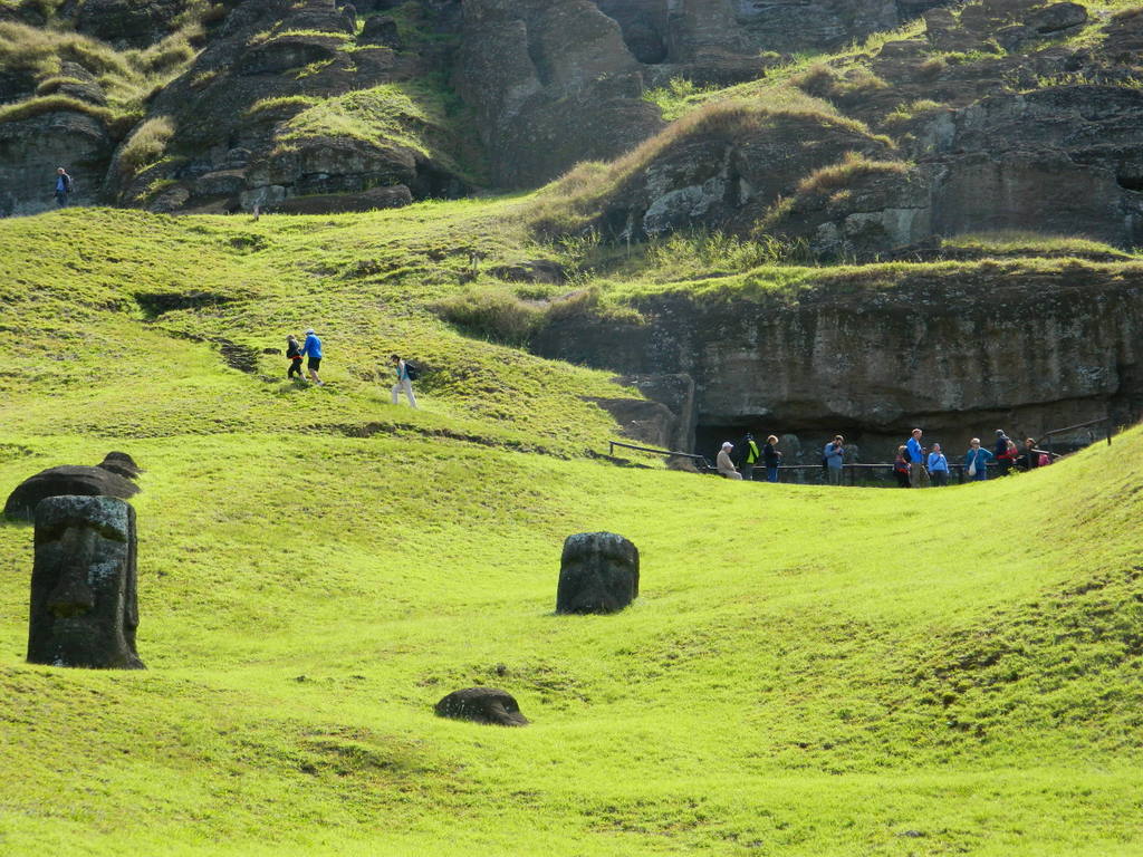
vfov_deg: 17.6
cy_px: 428
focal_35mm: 84
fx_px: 2774
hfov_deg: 23.3
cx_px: 572
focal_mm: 15.1
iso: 110
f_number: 4.2
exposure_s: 1/400
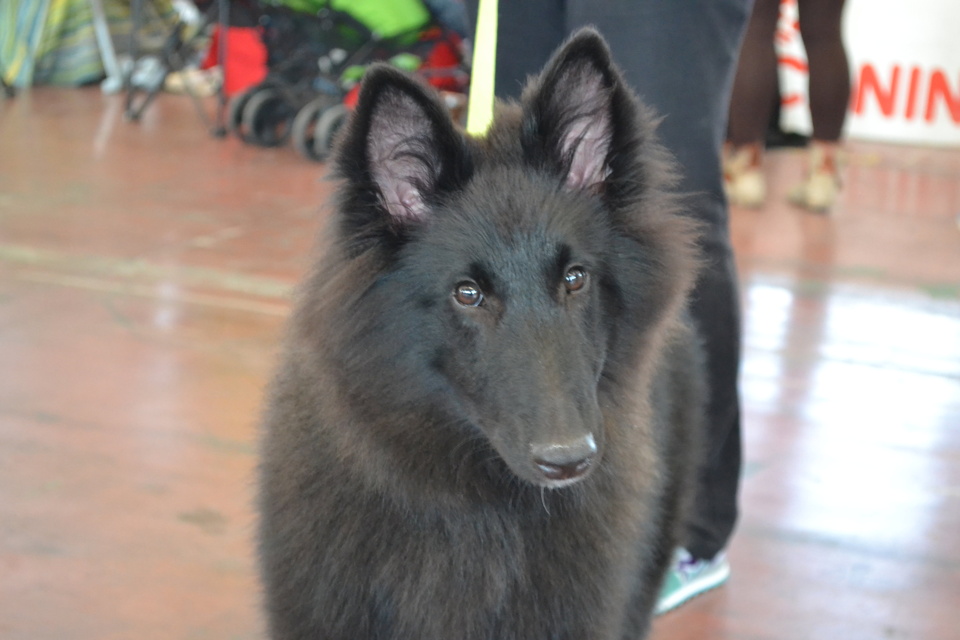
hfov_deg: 24.6
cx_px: 480
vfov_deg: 16.6
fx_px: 2200
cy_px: 320
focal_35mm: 82
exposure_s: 1/60
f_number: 5.6
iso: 3200
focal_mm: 55
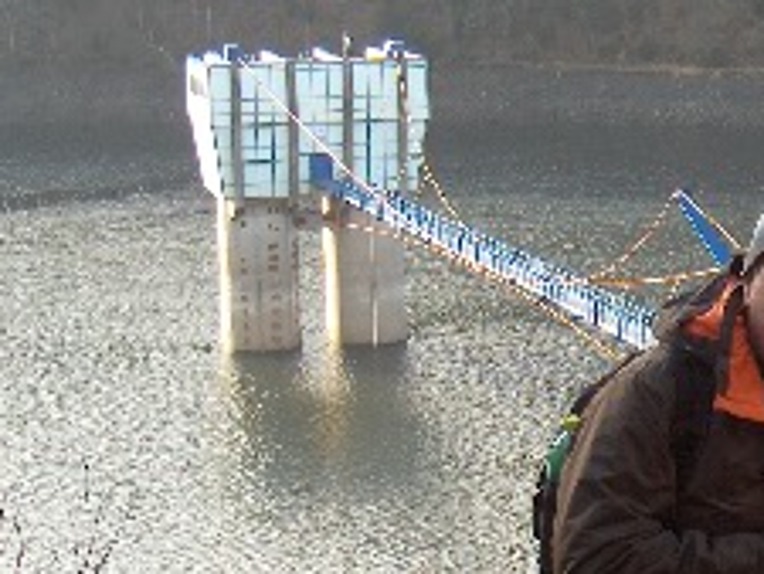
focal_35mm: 125
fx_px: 2760
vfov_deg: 11.8
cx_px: 951
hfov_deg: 15.1
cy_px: 489
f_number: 2.9
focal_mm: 9
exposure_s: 1/182
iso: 100
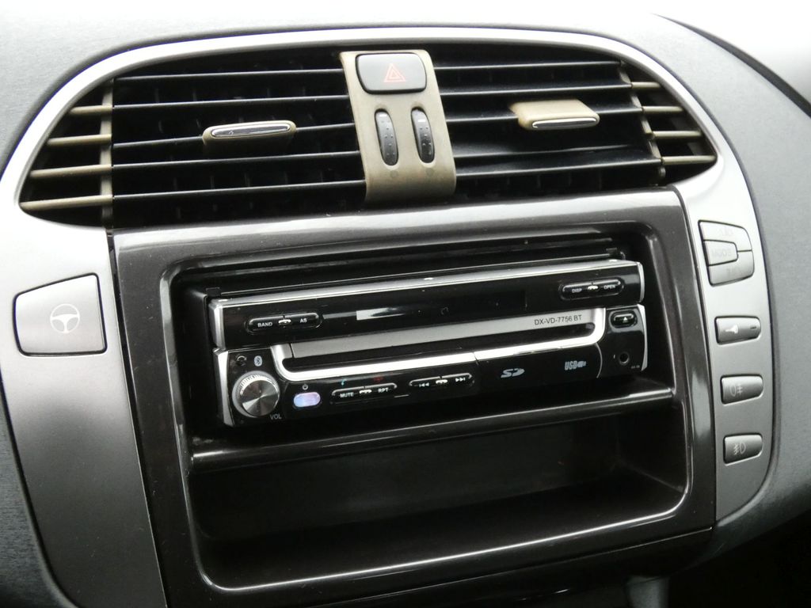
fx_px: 1007
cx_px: 406
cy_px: 304
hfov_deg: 43.9
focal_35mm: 43
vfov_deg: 33.6
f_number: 5
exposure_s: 1/80
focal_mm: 7.8
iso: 1000
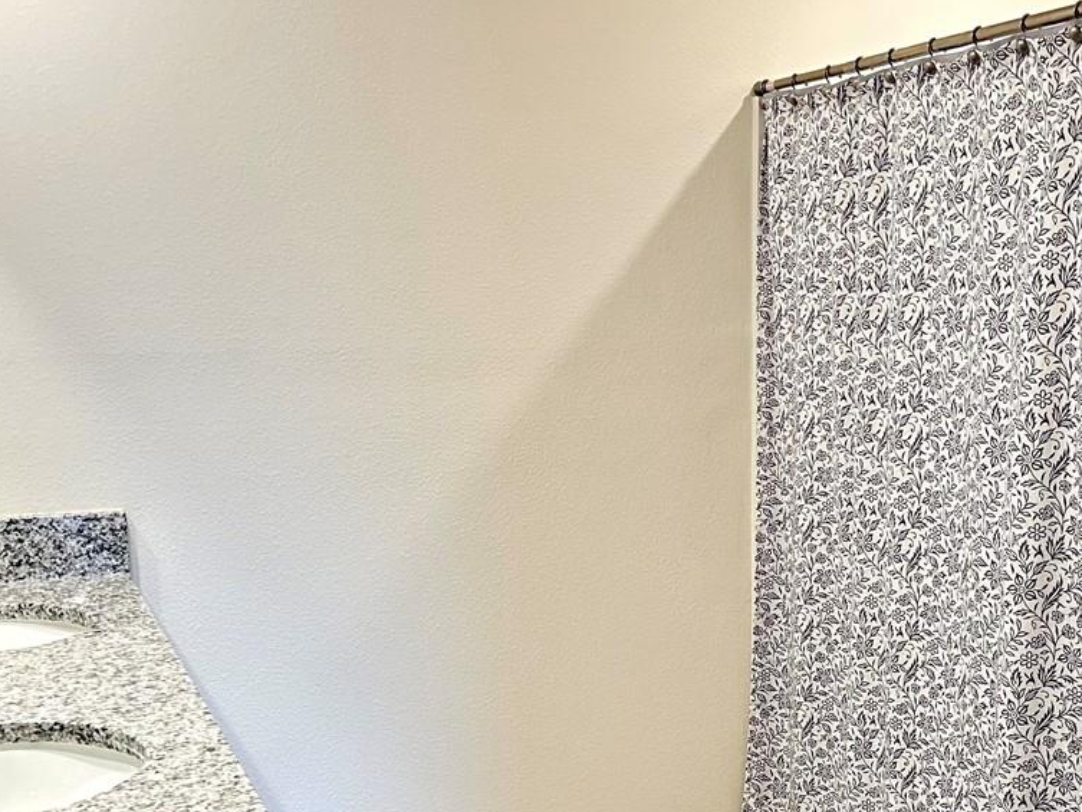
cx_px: 683
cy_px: 627
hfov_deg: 37.2
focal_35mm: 51
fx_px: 1594
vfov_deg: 28.1
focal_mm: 6.86
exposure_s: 1/60
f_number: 1.78
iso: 160
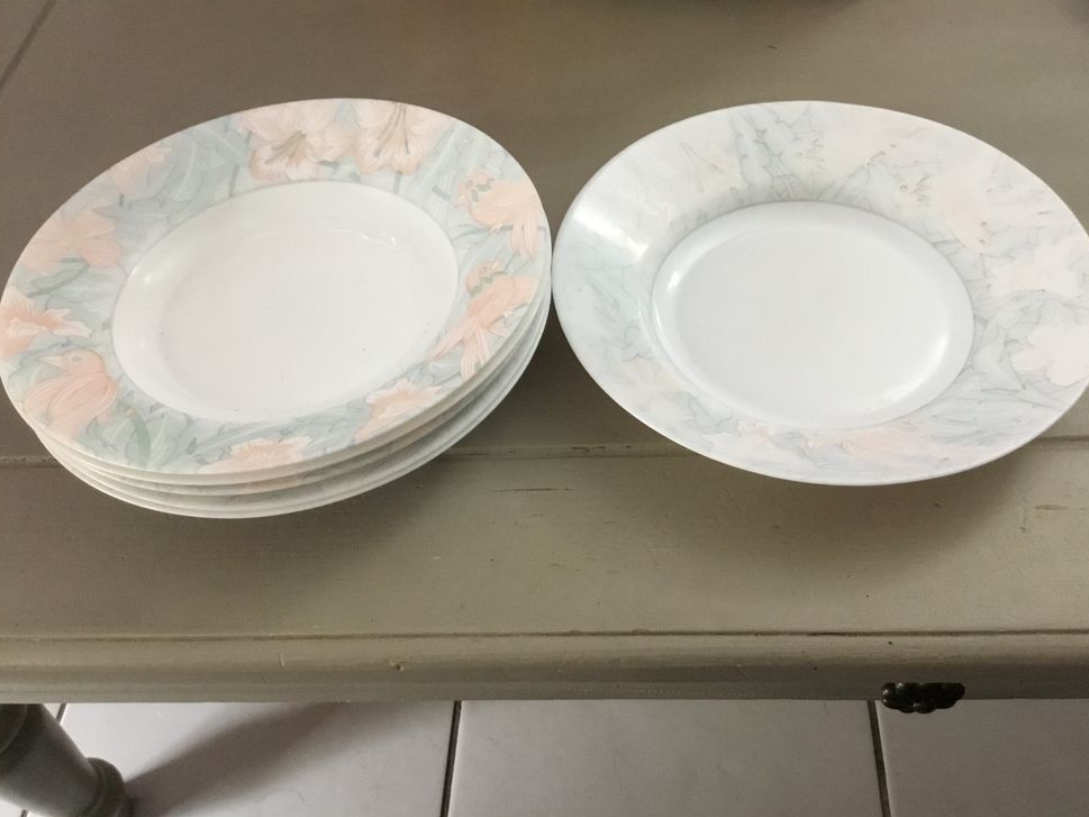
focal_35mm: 32
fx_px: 1007
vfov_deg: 44.2
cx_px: 553
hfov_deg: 56.8
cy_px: 416
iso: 200
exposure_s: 1/17
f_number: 2.4
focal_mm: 3.3
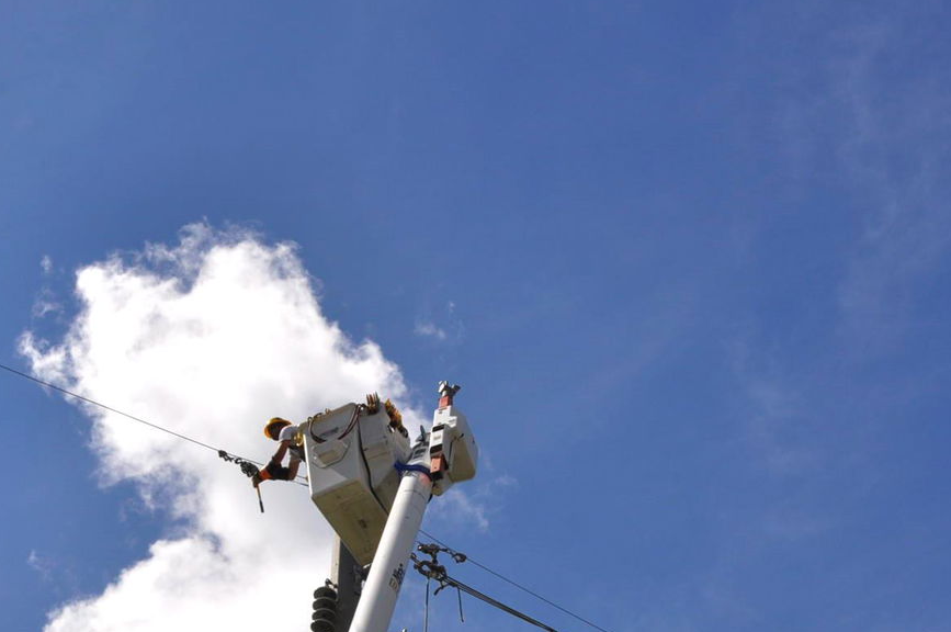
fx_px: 2190
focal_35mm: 83
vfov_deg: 16.3
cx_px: 431
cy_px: 516
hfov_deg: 24.5
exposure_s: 1/200
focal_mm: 30
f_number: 14
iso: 200
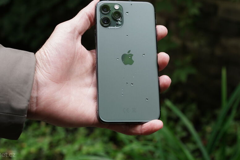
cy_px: 65
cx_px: 109
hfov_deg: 29.6
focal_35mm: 68
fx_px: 453
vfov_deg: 20.0
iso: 1250
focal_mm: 55
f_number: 6.3
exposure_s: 1/160
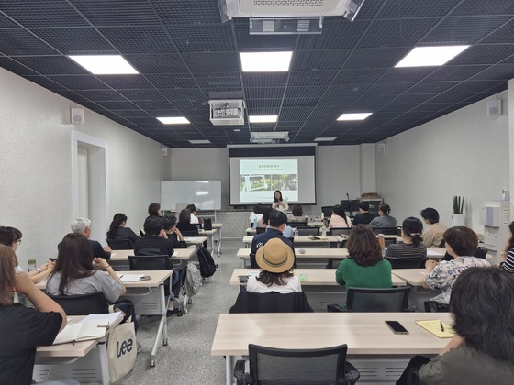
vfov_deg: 58.9
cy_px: 192
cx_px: 257
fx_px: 342
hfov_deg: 73.9
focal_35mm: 23
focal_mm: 5.4
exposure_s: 1/120
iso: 64
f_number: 1.8
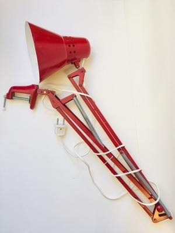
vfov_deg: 61.7
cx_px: 88
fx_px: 195
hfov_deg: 48.2
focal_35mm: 29
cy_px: 116
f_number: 2.2
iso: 25
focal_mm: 4.15
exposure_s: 1/50
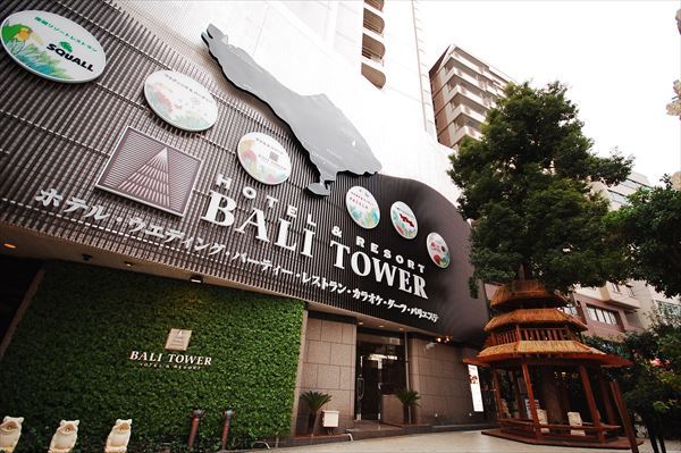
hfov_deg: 100.4
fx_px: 284
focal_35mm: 15
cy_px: 226
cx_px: 340
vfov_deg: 77.2
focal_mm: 10
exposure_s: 1/60
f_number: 4
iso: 200
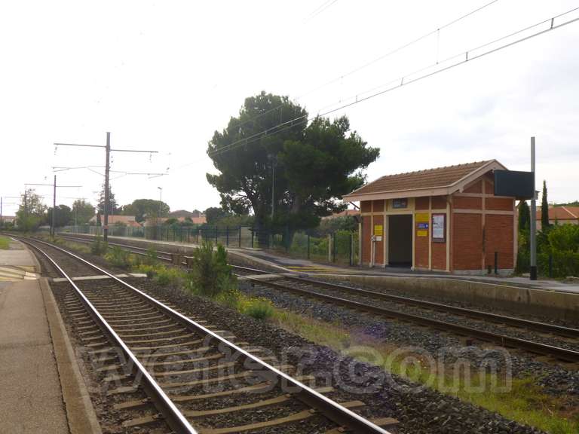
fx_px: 519
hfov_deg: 58.4
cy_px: 217
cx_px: 290
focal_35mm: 31
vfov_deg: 45.4
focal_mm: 5.6
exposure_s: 1/500
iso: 100
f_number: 3.4
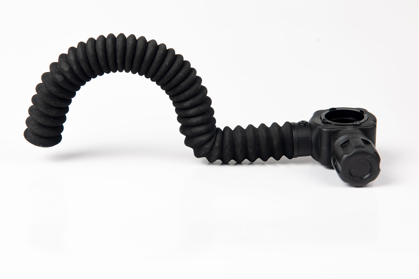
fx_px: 768
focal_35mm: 66
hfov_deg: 30.5
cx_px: 210
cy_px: 140
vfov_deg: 20.6
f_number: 9
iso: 100
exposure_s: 1/100
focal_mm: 66
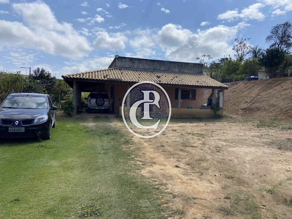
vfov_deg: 53.1
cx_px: 146
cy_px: 110
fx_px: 219
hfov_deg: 67.3
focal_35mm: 26
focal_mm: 4.25
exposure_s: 1/4808
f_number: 1.8
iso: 32
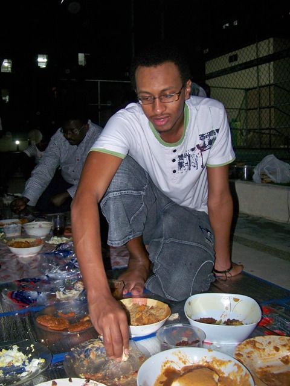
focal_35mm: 33
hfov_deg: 42.9
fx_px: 369
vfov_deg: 55.4
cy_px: 193
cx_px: 145
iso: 200
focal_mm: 5.85
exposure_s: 1/30
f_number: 2.8
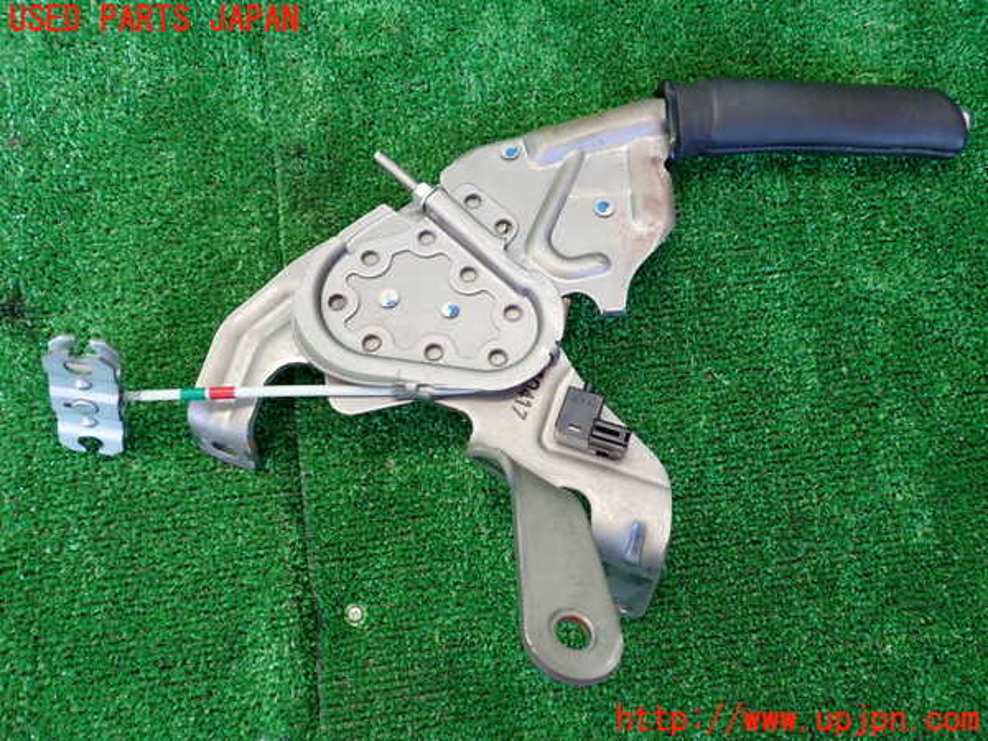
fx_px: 856
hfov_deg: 60.0
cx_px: 494
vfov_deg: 46.8
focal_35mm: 30
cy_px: 370
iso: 200
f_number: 2.3
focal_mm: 5.4
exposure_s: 1/50
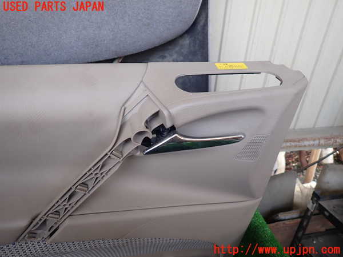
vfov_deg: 54.9
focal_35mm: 25
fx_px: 248
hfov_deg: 69.4
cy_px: 128
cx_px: 172
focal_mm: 4.5
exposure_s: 1/80
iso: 100
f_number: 2
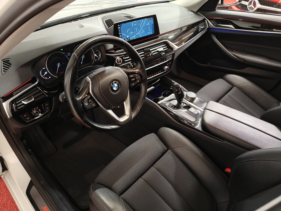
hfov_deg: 71.6
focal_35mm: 24
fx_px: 195
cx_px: 140
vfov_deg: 56.8
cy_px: 106
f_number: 1.8
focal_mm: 5.59
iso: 160
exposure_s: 1/33
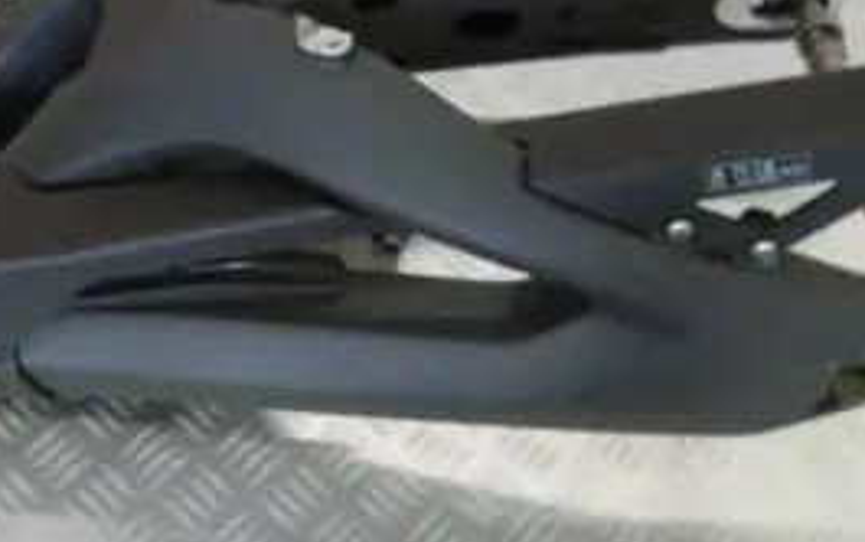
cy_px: 189
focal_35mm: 46
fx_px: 1085
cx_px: 450
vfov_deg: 27.9
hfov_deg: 43.5
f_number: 2.5
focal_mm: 4.3
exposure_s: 1/30
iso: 800
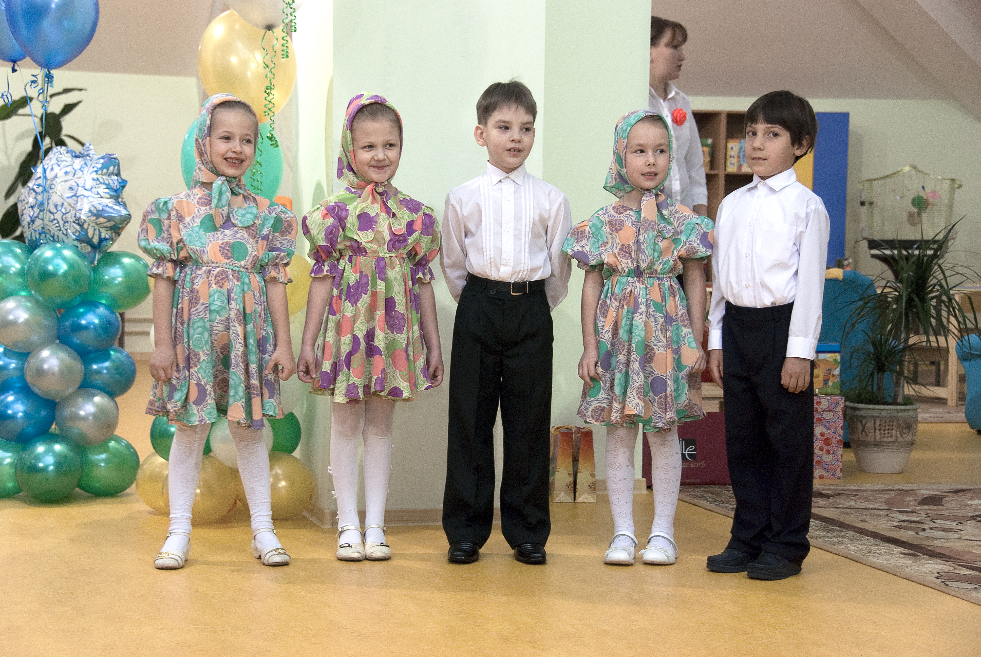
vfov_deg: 18.2
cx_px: 490
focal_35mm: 75
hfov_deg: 27.0
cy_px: 328
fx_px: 2046
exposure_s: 1/60
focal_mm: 50
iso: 400
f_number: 4.8
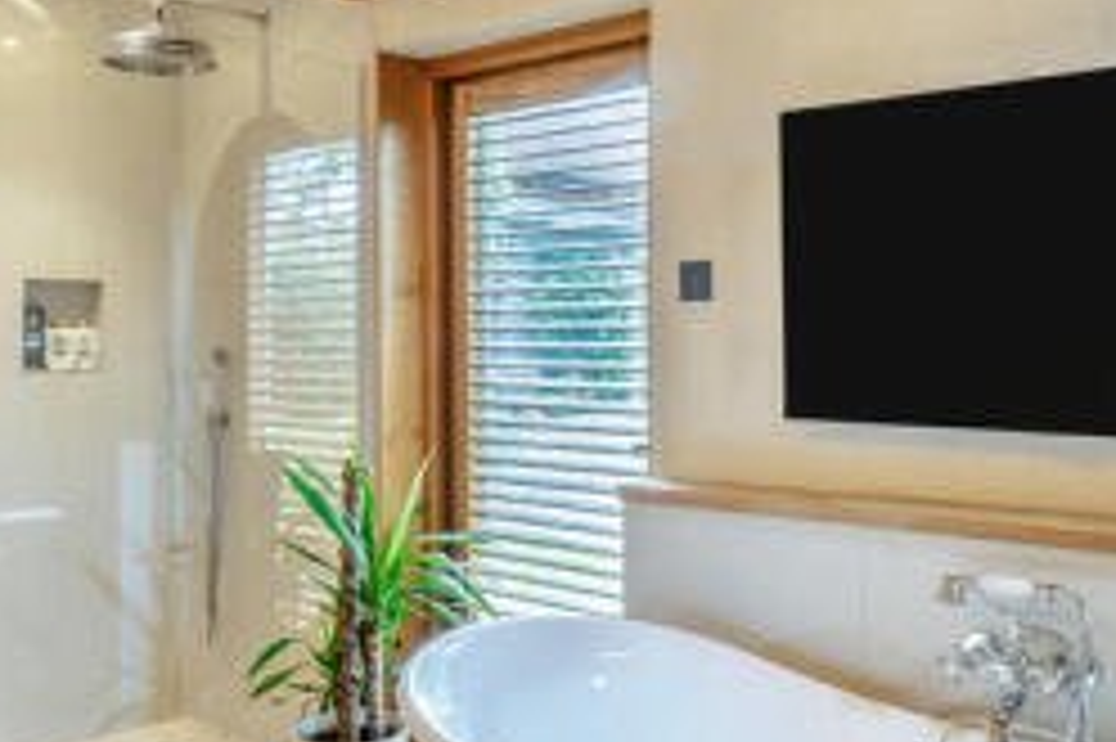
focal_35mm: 37
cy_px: 308
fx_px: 1146
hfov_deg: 51.9
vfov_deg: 35.8
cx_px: 587
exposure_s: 1/6
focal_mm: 14
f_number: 8
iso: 100
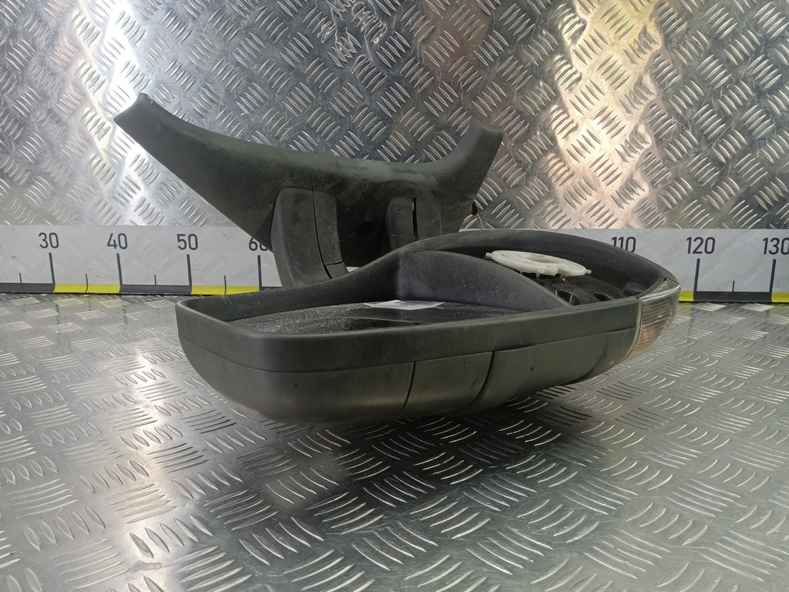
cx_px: 394
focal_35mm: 27
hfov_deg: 65.3
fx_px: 615
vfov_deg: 51.4
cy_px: 296
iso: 129
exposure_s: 1/50
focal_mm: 4.11
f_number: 1.6
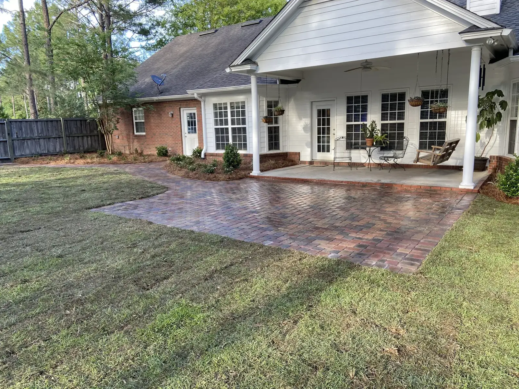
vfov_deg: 53.1
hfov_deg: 67.3
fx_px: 390
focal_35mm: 26
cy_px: 194
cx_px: 260
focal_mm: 4.25
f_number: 1.8
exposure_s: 1/122
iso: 40
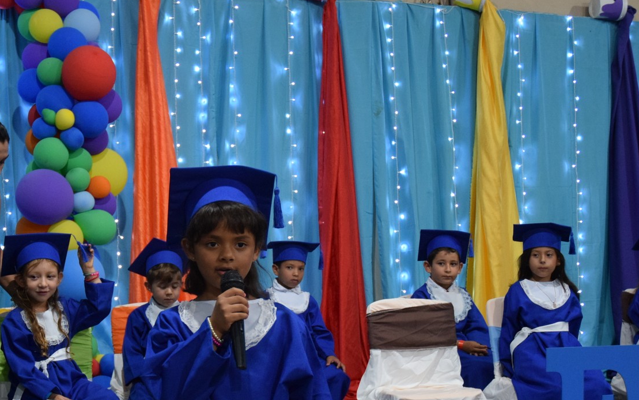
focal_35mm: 57
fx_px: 988
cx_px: 259
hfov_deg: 35.7
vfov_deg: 22.7
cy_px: 274
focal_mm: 25
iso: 2000
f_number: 3.8
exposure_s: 1/60
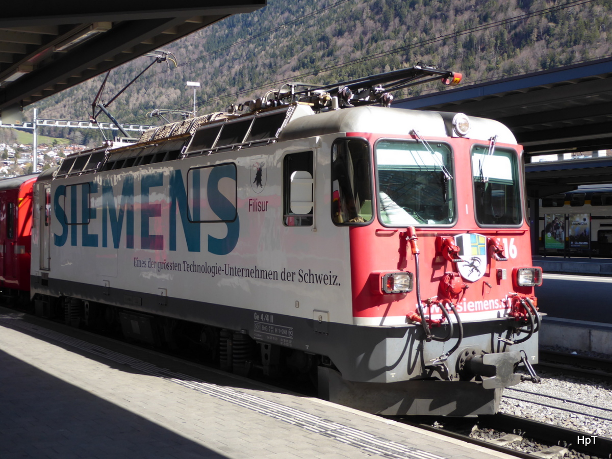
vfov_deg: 29.7
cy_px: 230
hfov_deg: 38.9
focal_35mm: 49
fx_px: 866
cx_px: 306
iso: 80
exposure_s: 1/250
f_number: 4
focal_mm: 8.4
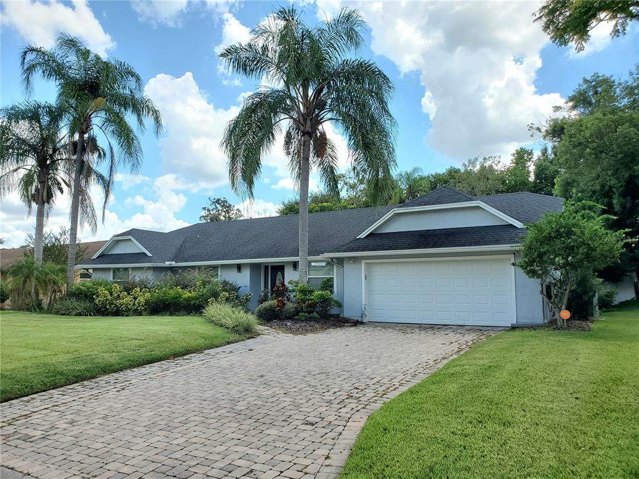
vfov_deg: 53.1
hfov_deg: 67.3
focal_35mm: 26
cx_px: 320
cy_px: 240
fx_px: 480
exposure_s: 1/1000
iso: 50
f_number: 2.4
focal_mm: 4.3
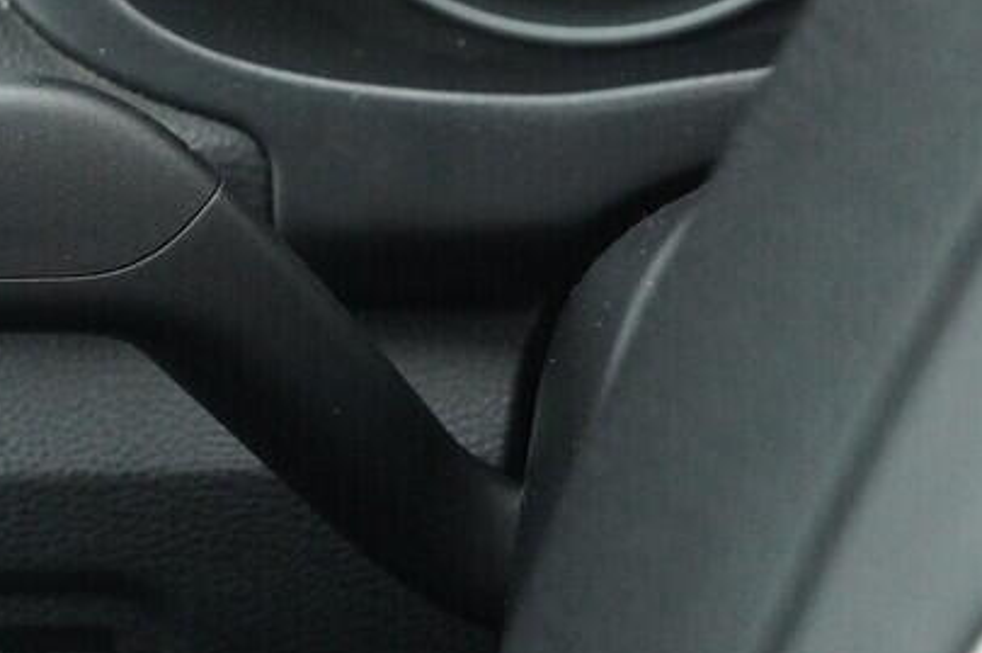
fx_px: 2479
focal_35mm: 91
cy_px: 273
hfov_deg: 21.6
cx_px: 0
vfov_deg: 15.0
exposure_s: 1/320
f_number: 5.6
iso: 6400
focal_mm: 24
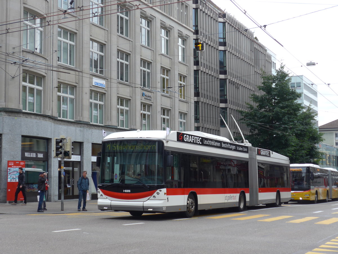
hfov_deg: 31.2
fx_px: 605
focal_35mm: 62
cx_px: 169
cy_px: 127
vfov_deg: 23.7
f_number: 3.7
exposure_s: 1/250
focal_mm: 12.7
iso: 80
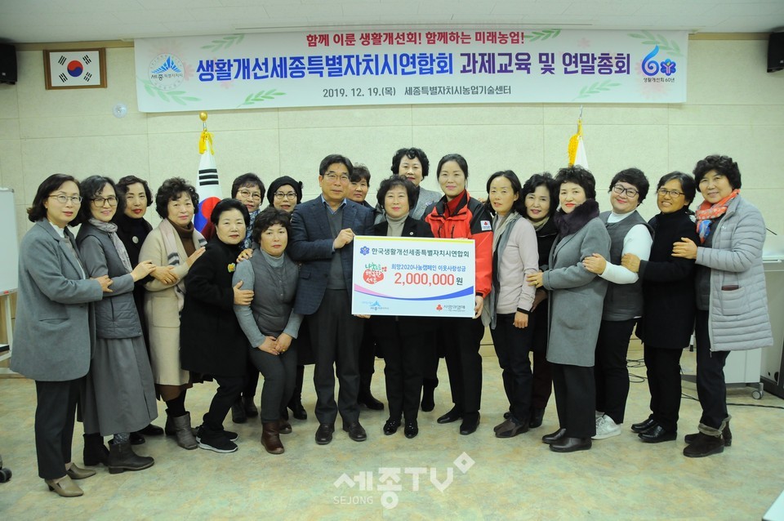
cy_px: 260
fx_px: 587
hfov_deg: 67.4
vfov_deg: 47.8
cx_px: 392
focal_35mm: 27
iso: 1000
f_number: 4
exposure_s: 1/125
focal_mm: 18
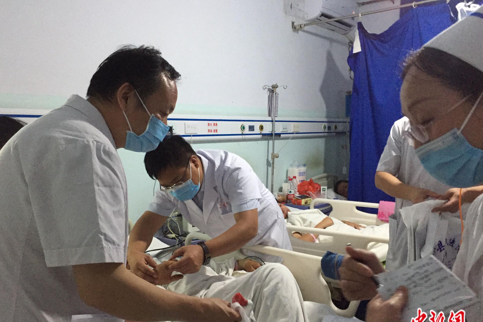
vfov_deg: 42.3
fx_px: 416
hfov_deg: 60.3
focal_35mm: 31
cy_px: 174
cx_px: 242
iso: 250
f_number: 2.2
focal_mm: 4.15
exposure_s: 1/25
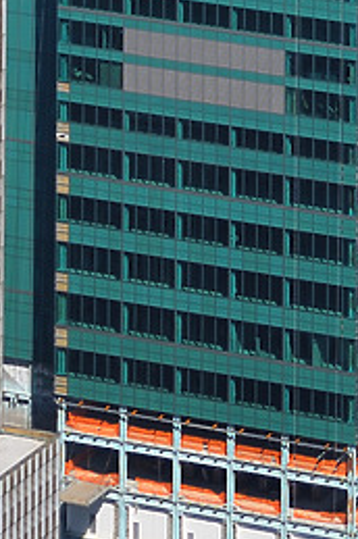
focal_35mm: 427
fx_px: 6386
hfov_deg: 3.2
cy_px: -23
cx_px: 216
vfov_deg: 4.8
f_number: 5.3
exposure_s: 1/1000
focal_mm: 82
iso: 200
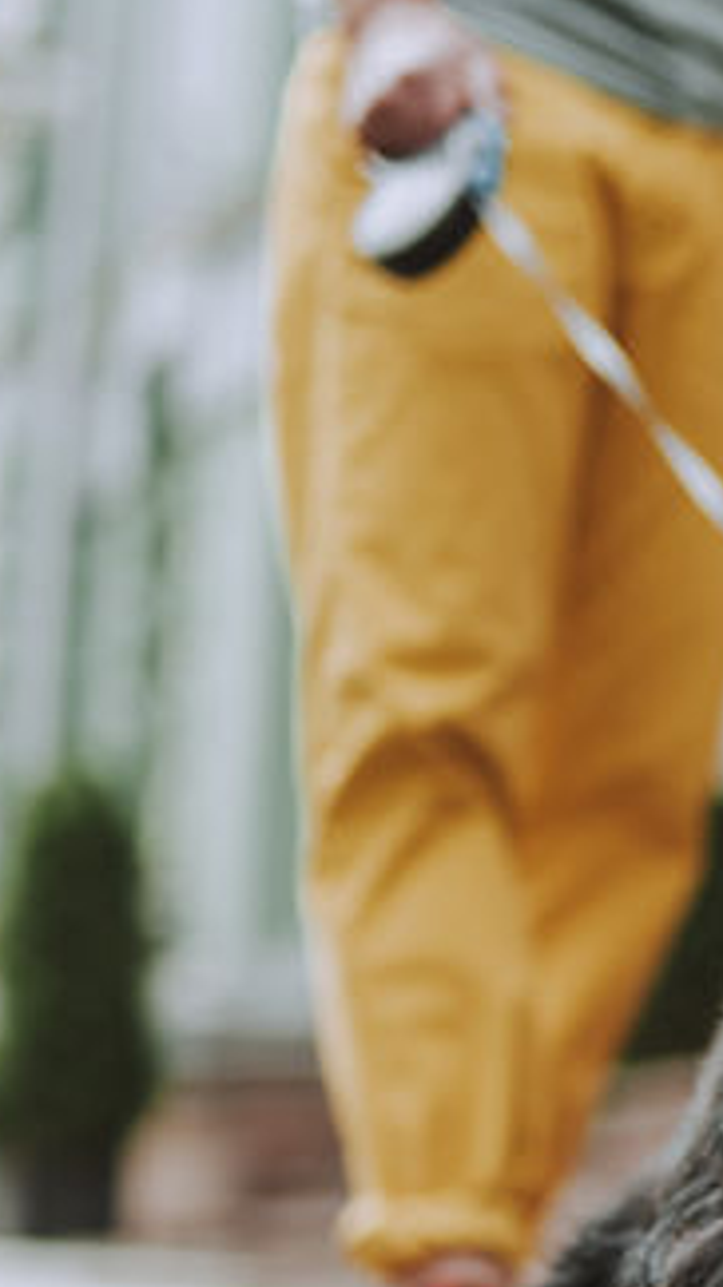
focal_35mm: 137
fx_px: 4674
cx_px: 1305
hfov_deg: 8.5
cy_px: 1007
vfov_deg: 15.6
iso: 100
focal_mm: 50
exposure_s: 1/1600
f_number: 1.4
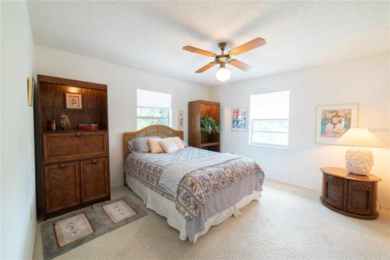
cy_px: 130
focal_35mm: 14
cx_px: 195
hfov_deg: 104.3
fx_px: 152
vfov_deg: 81.1
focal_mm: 14
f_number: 5.6
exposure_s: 1/40
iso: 500
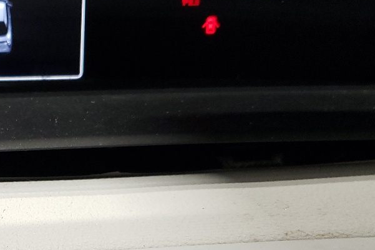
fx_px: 750
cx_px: 11
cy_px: 256
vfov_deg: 18.4
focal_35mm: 72
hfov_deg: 26.7
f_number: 1.5
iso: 152
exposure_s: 1/60.2
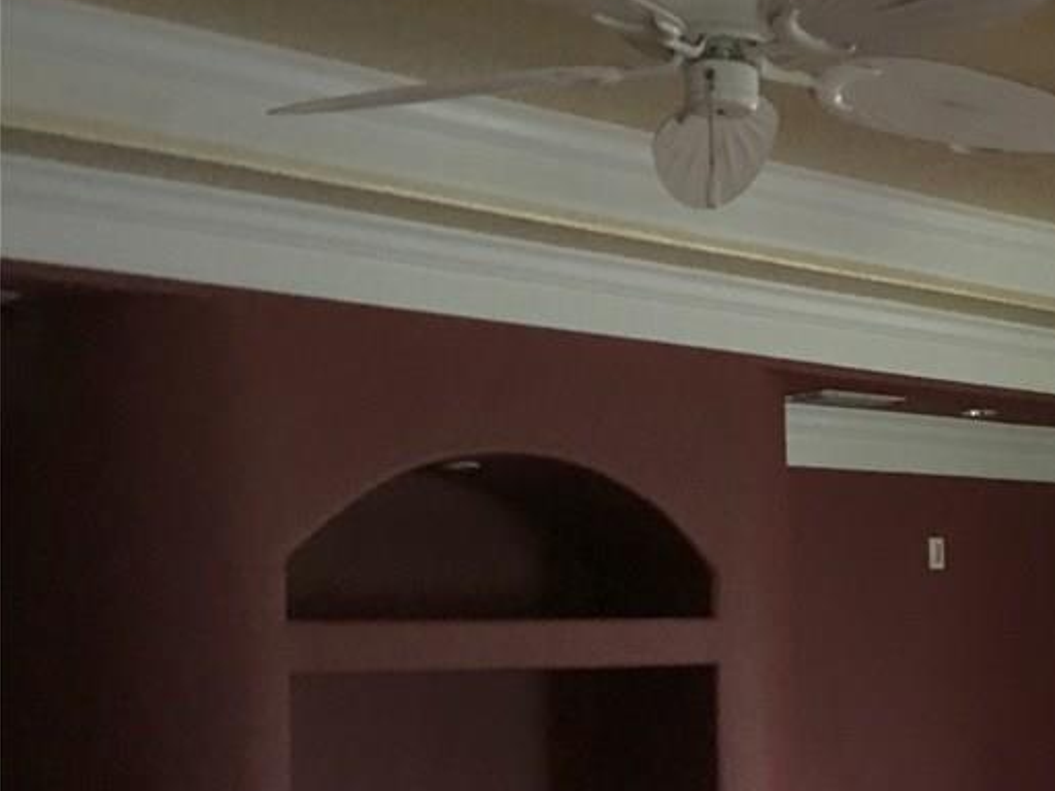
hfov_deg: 30.8
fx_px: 1768
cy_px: 626
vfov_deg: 24.8
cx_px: 1053
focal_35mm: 58
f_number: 2.2
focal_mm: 4.15
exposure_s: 1/4
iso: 80
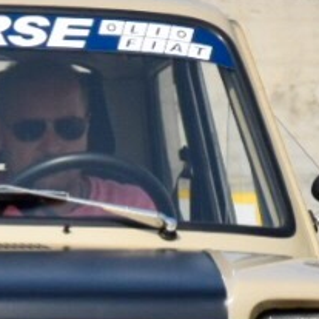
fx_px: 13015
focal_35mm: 1248
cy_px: 381
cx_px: -103
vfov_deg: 1.4
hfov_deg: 1.4
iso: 400
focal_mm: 125
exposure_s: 1/1600
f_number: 6.3
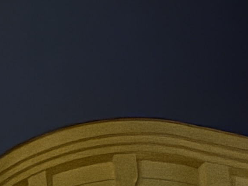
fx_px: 2428
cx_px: -310
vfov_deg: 4.2
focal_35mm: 339
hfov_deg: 5.7
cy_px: 622
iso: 1000
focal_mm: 6.76
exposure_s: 1/2
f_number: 1.78
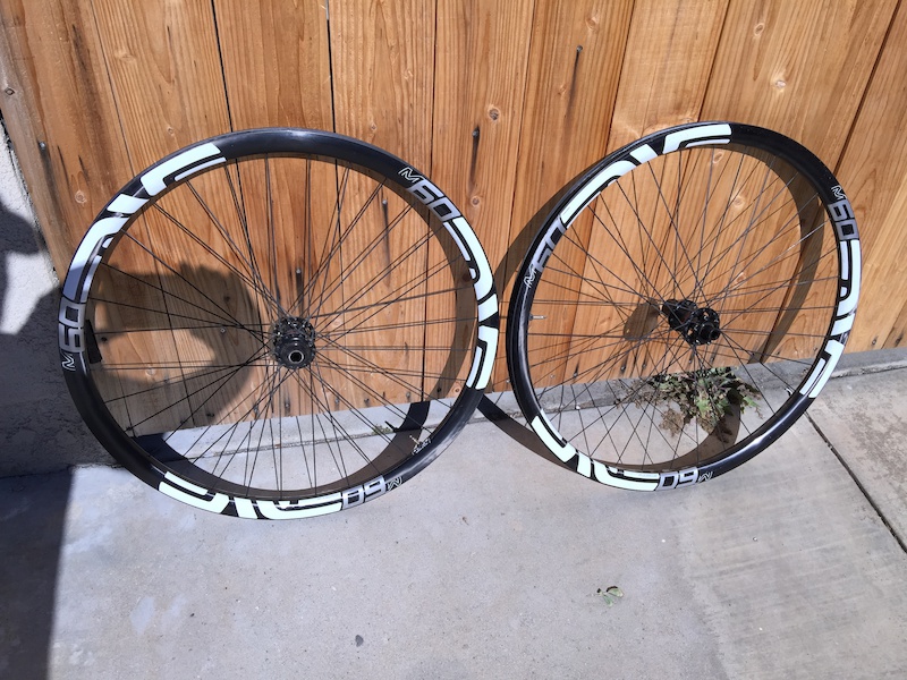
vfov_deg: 48.2
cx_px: 454
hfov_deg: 61.7
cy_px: 340
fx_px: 760
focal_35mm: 29
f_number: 2.2
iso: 32
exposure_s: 1/2825
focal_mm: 4.15
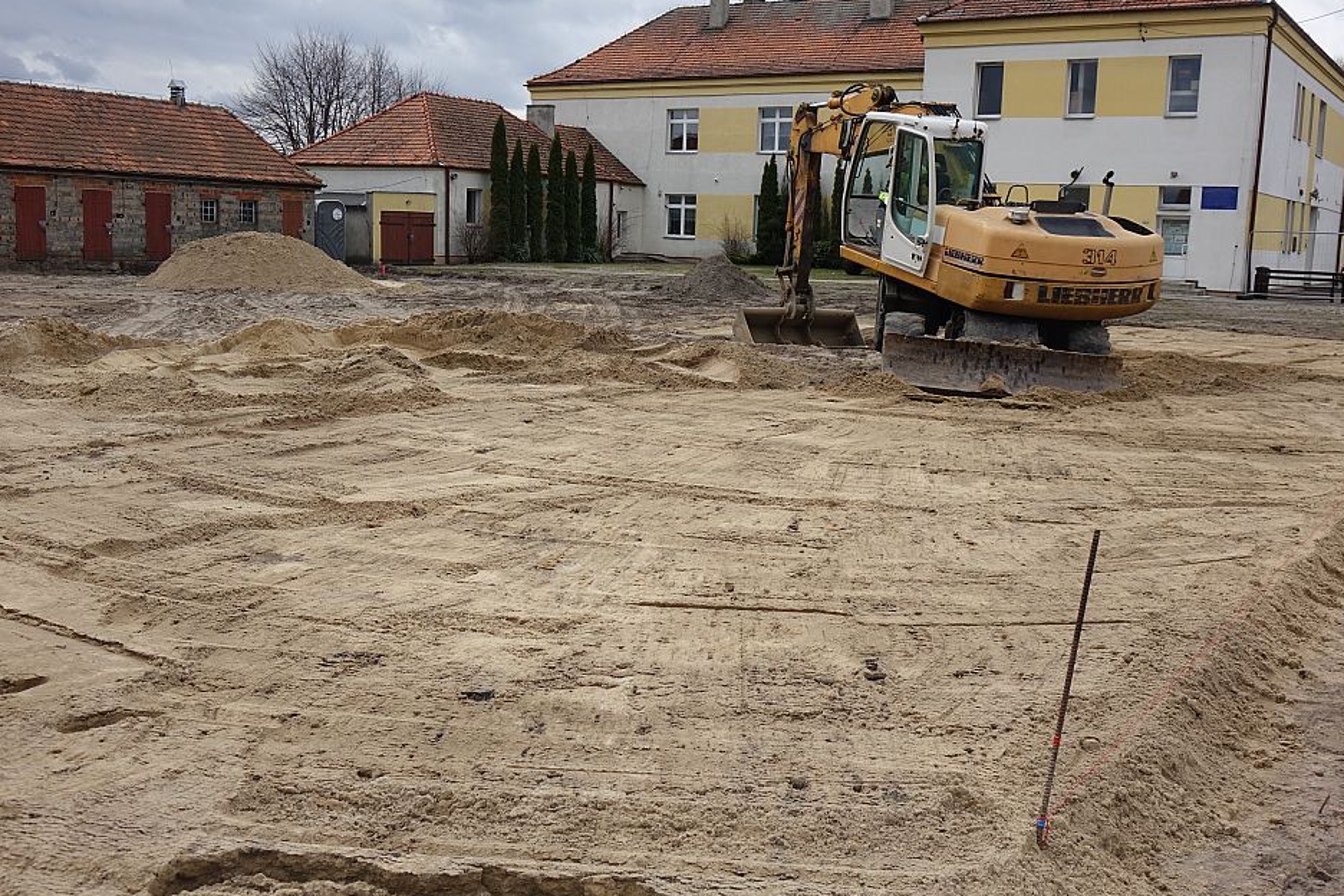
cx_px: 712
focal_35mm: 35
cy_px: 409
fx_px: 1307
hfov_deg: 54.4
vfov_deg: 37.8
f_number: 4
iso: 125
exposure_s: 1/640
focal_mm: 11.8
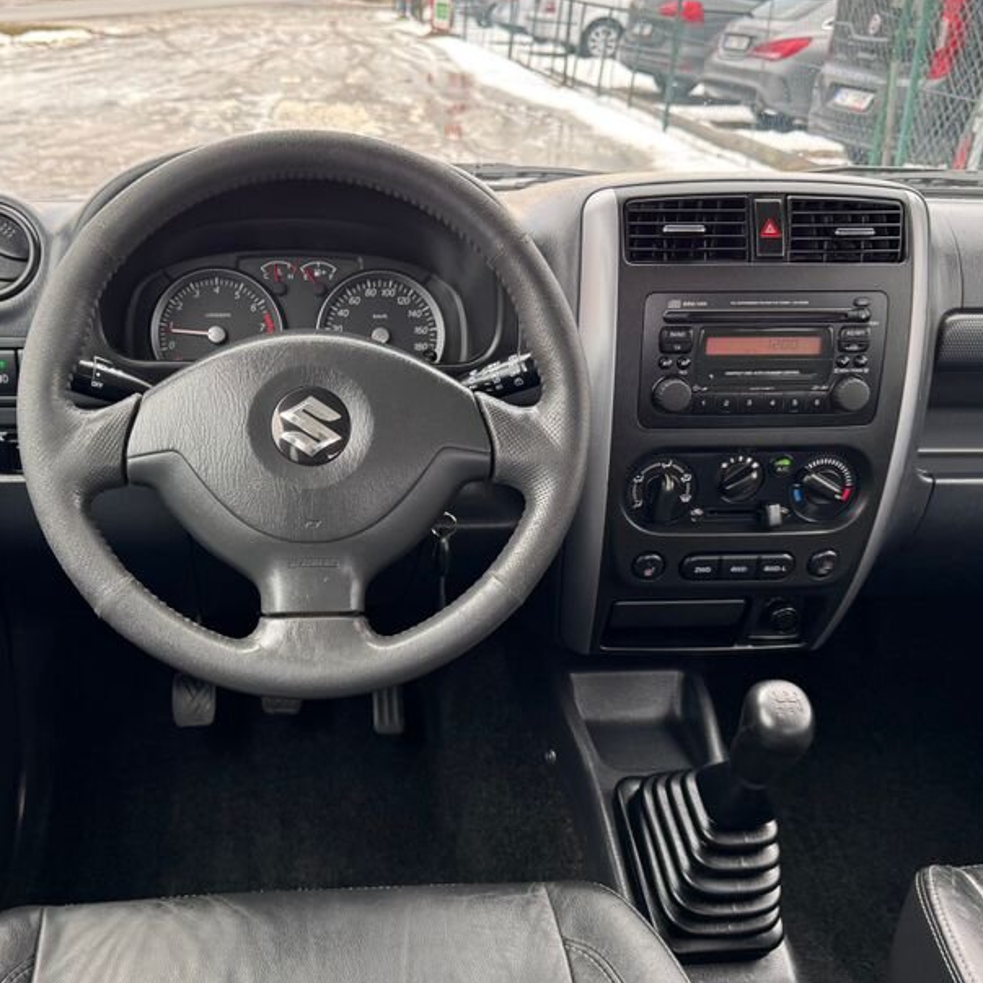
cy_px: 491
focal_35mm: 36
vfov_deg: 46.0
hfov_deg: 45.6
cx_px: 365
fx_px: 1157
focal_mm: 6.76
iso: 125
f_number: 1.78
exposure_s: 1/121
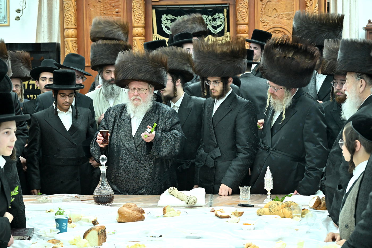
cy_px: 124
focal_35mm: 76
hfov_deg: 26.7
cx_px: 186
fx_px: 785
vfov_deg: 17.9
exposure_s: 1/200
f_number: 5.6
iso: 2500
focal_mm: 76
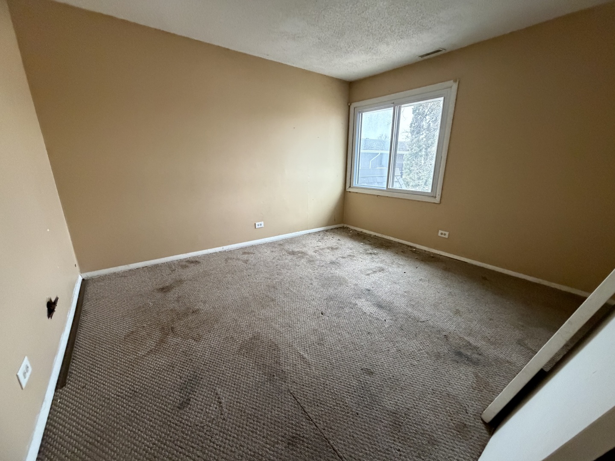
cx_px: 308
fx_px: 249
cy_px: 230
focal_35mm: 14
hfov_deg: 102.1
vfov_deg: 85.7
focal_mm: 2.22
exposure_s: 1/60
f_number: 2.2
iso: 800
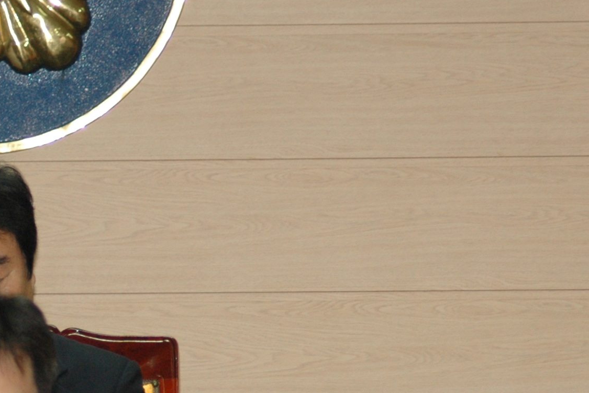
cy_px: 258
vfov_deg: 2.1
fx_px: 10819
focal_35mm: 661
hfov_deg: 3.1
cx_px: -72
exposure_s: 1/60
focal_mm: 165
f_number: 5
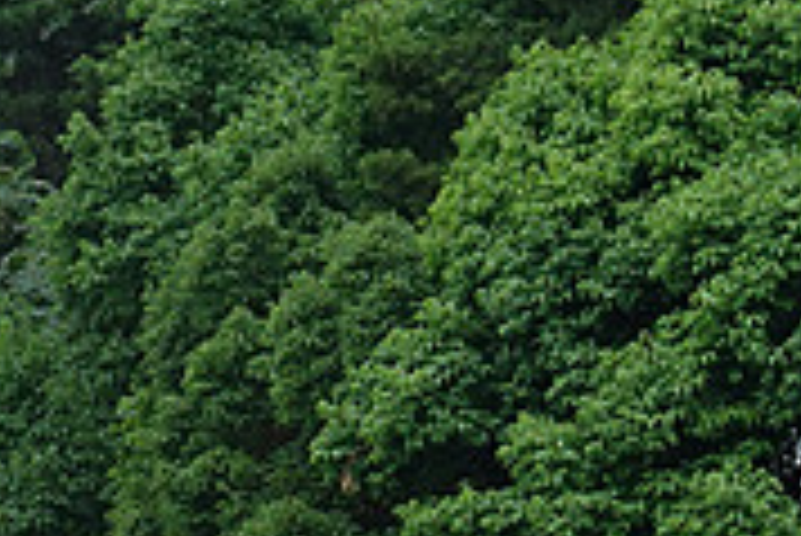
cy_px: 525
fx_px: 11111
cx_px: -864
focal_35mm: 499
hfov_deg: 4.1
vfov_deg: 2.8
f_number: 4.5
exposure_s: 1/200
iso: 125
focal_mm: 40.37
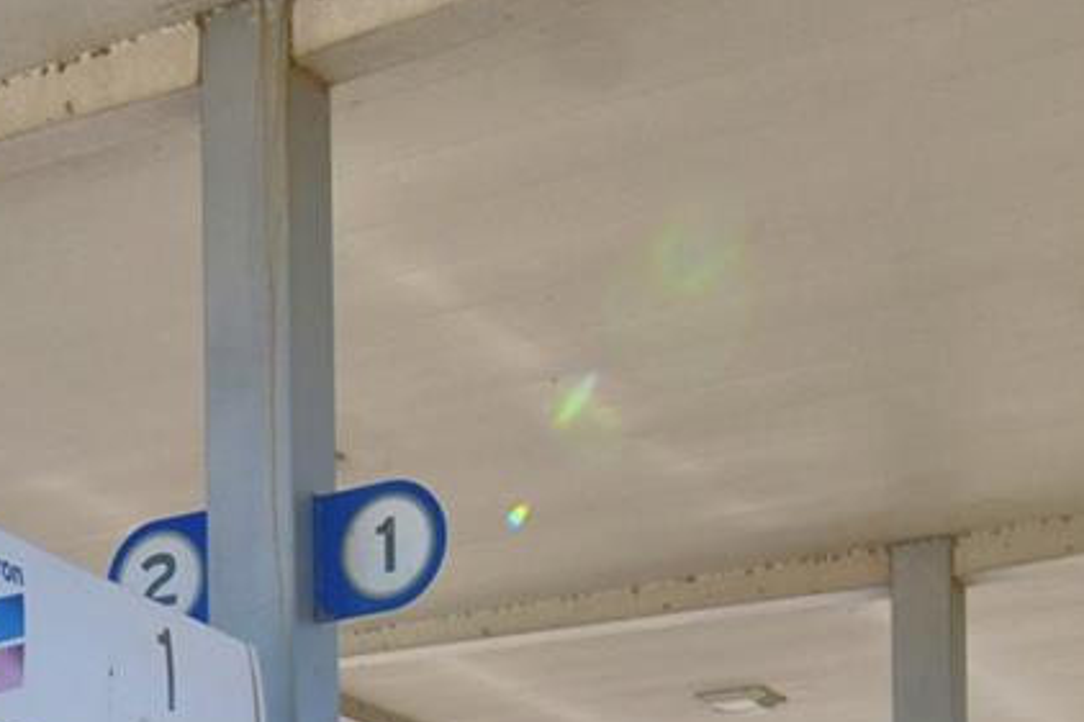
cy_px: 1264
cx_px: -36
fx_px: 2739
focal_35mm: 91
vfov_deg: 13.6
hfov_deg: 21.5
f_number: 5.3
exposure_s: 1/800
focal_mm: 16
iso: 100
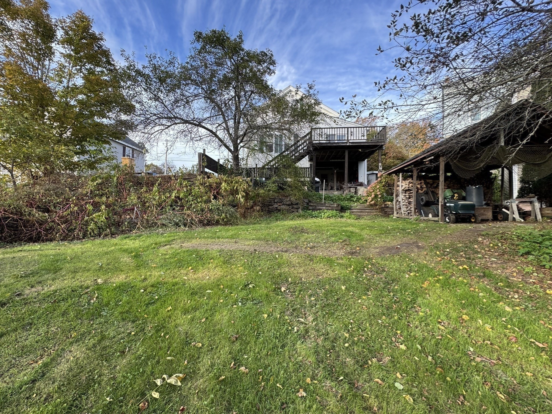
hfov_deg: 102.1
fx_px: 223
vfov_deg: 85.7
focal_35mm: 14
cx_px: 276
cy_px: 207
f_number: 2.2
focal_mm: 2.22
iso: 40
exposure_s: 1/149
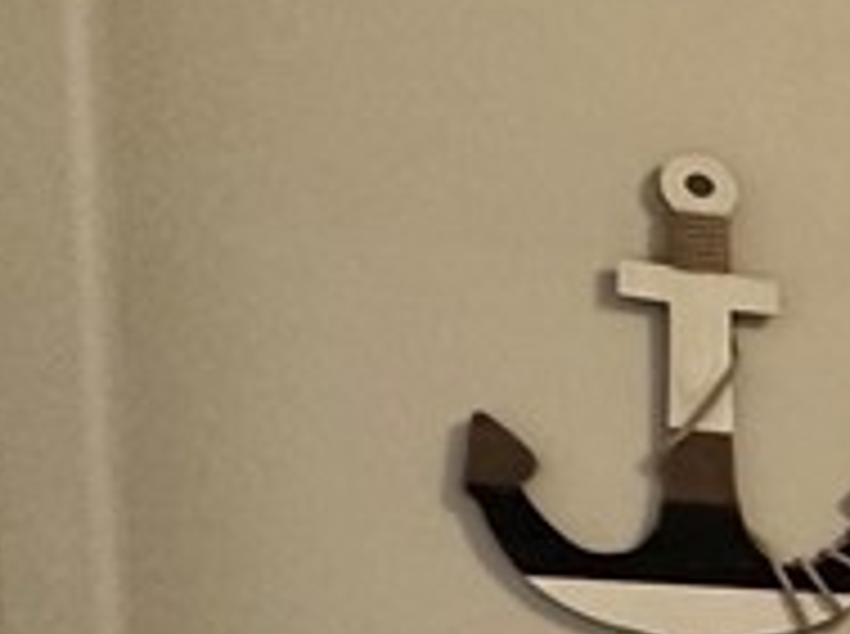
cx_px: 2055
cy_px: 800
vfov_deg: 18.2
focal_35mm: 76
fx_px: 1863
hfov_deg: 14.9
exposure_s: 1/60
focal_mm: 2.22
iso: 400
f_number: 2.2
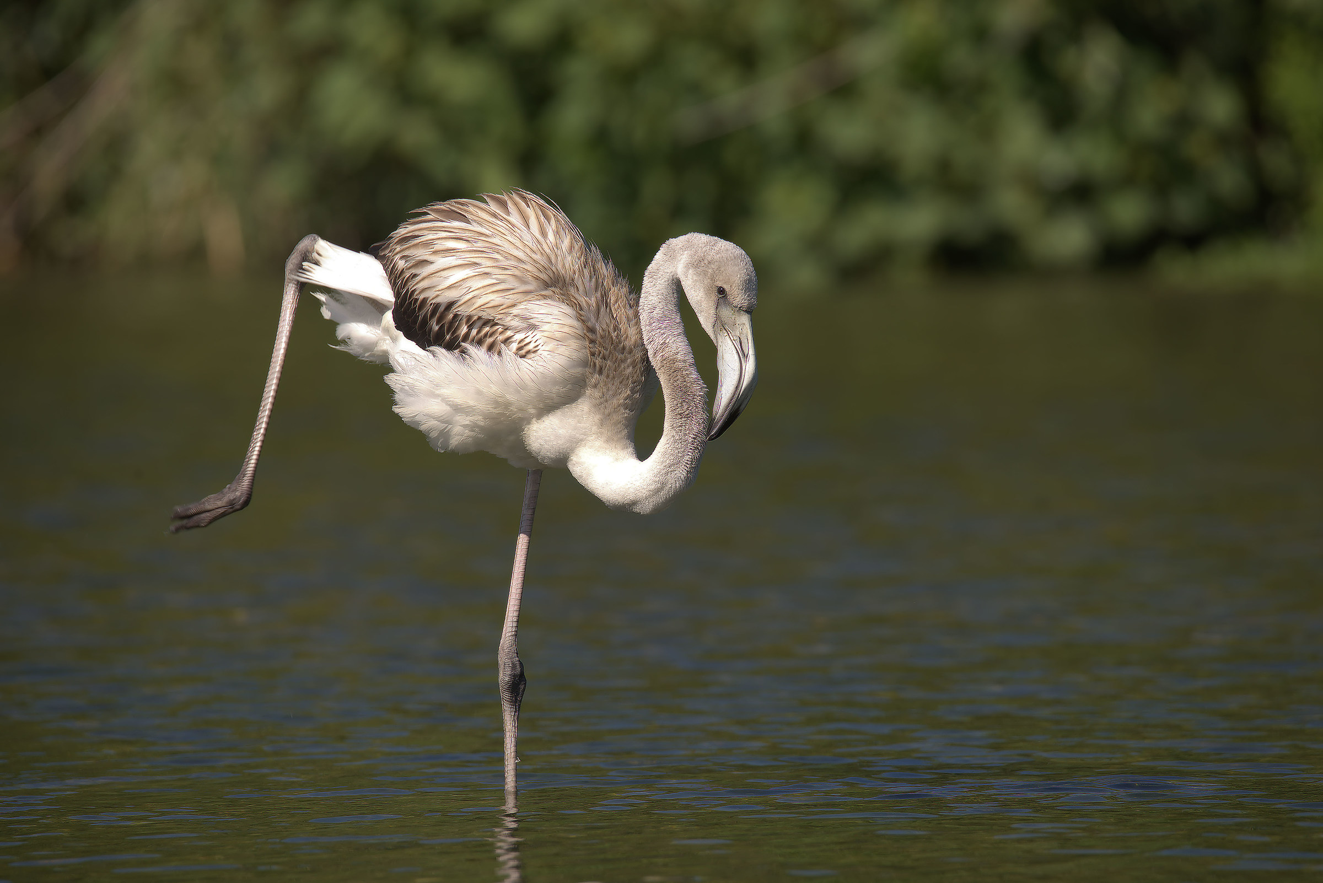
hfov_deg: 3.7
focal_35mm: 550
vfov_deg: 2.5
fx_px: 20219
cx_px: 662
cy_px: 442
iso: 100
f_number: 8
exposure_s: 1/320
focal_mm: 550
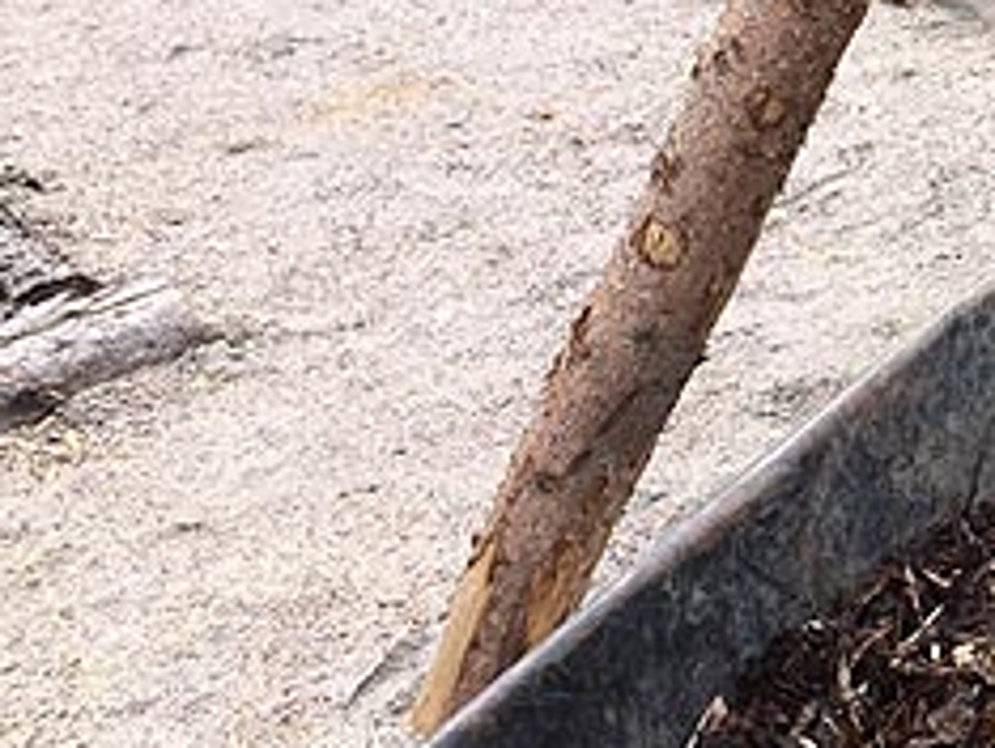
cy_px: 221
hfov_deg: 21.2
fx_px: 2359
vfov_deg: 18.0
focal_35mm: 82
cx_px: 1352
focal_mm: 4.12
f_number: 2.2
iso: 40
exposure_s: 1/1244
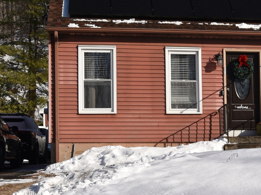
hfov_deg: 23.8
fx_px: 611
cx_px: 207
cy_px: 149
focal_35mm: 81
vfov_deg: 18.1
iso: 100
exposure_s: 1/320
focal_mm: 20
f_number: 9
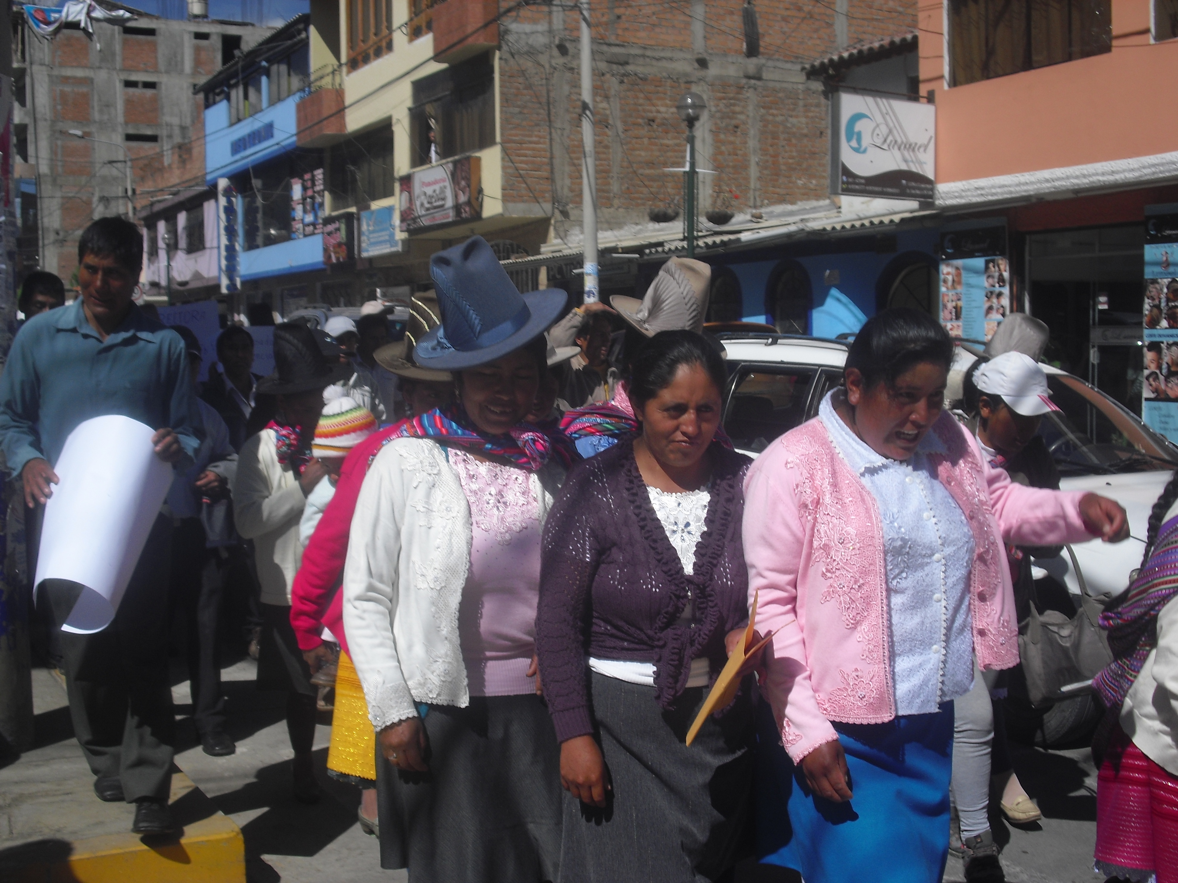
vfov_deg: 32.9
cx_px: 589
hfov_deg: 42.9
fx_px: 1497
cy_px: 442
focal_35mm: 44
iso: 64
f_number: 8.5
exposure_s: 1/250
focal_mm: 7.7
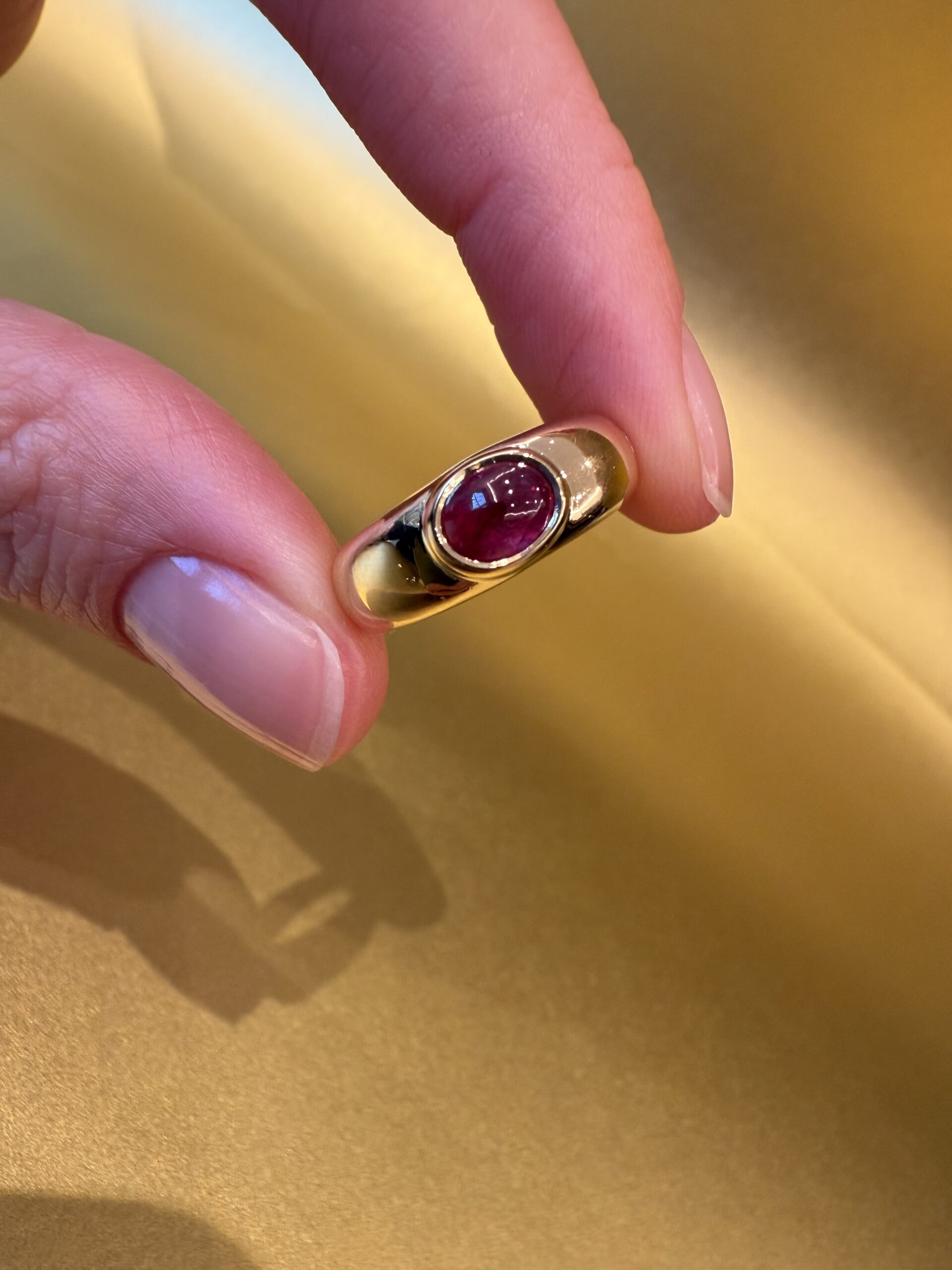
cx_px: 476
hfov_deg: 56.8
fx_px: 880
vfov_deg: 71.6
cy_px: 635
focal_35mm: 24
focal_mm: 2.22
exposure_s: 1/100
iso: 160
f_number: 2.2
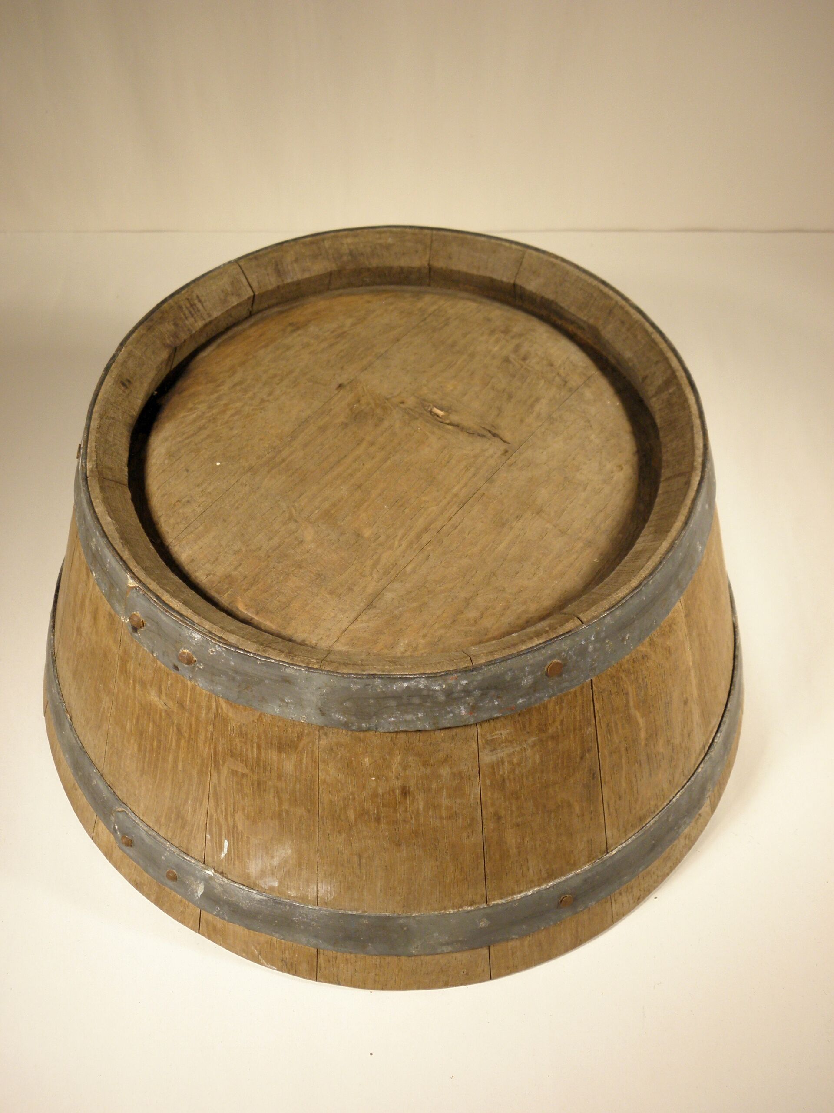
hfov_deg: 37.7
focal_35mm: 38
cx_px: 417
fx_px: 1221
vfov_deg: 49.0
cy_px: 556
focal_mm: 6.8
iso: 125
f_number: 3.7
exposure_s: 1/40
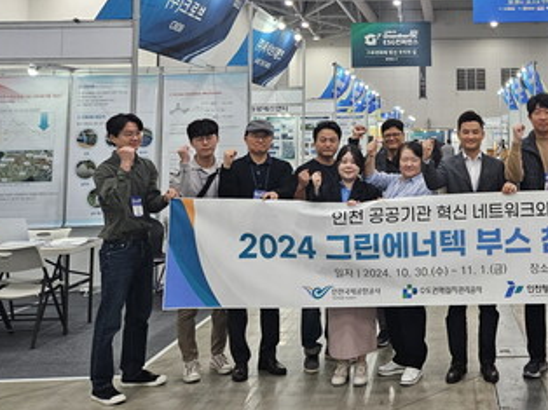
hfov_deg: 40.4
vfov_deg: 31.8
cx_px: 469
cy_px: 68
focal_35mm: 44
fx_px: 696
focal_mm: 5.4
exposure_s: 1/120
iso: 160
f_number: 1.8
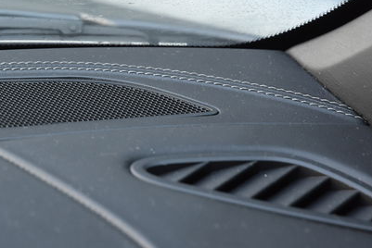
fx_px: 1841
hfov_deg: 11.5
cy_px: 56
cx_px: 52
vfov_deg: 7.7
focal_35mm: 178
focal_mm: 62
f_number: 4.5
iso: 800
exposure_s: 1/320
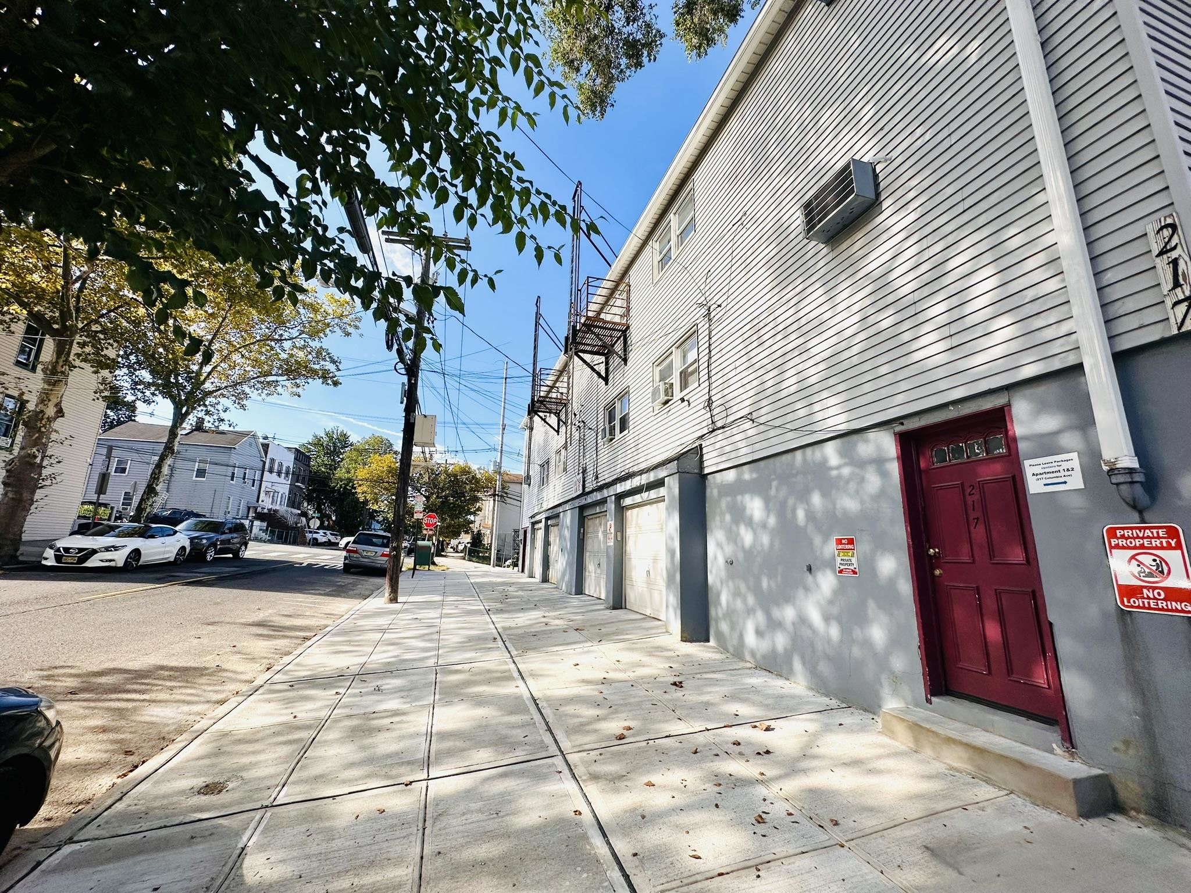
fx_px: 482
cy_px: 446
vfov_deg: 85.7
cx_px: 596
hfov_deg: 102.1
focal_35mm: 14
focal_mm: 2.22
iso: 40
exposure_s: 1/1473
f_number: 2.2
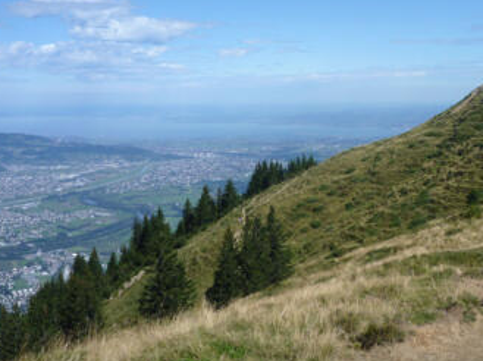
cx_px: 303
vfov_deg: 28.7
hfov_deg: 38.0
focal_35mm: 50
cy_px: 94
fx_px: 697
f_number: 3.3
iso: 80
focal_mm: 4.9
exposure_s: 1/1000
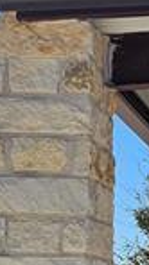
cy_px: 238
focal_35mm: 130
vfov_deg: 16.3
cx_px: 397
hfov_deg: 8.3
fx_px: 915
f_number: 1.7
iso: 10
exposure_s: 1/1354
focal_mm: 6.3
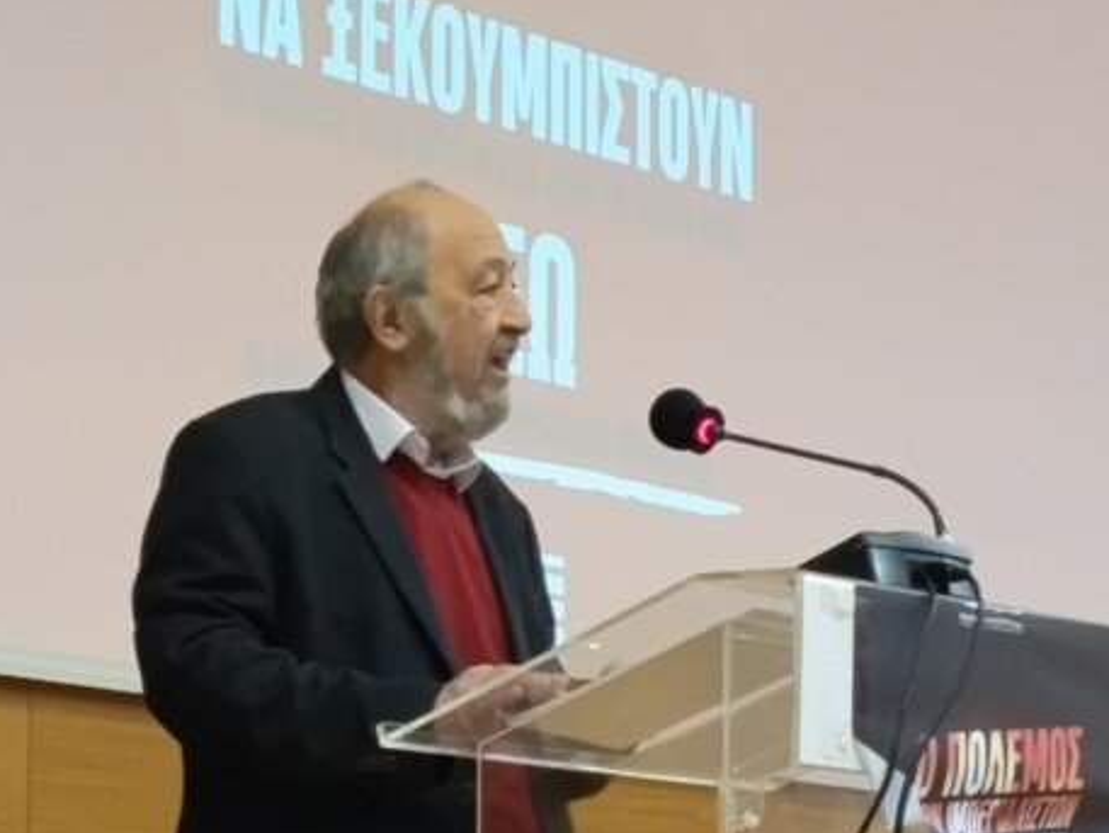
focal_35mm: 143
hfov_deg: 13.8
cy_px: 498
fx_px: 4583
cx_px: 444
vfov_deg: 10.4
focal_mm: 5.24
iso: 522
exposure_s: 1/25
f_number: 1.7
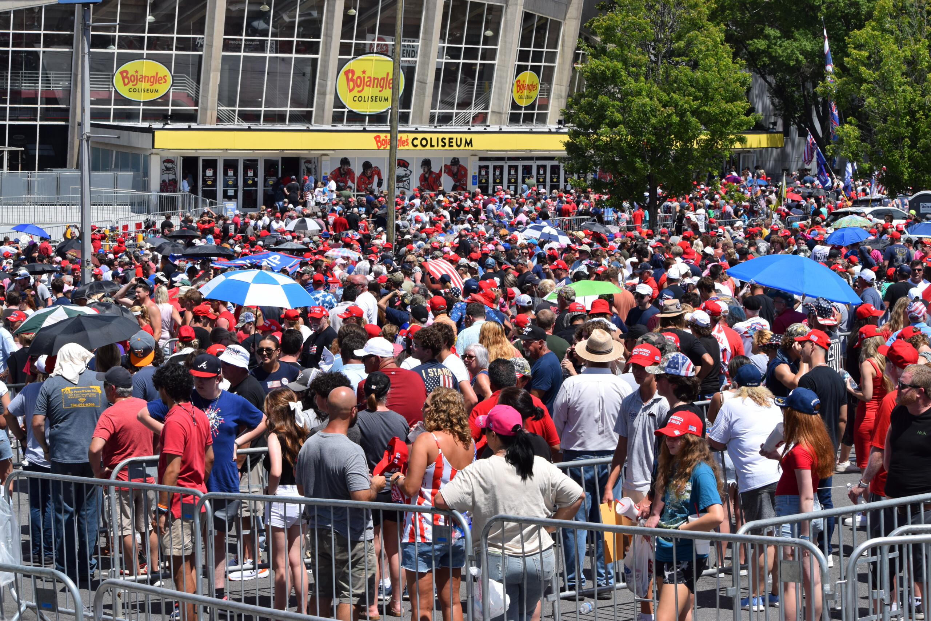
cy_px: 310
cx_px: 466
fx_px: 2134
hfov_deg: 24.6
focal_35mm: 82
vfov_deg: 16.6
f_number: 11
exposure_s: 1/500
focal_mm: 55
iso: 200
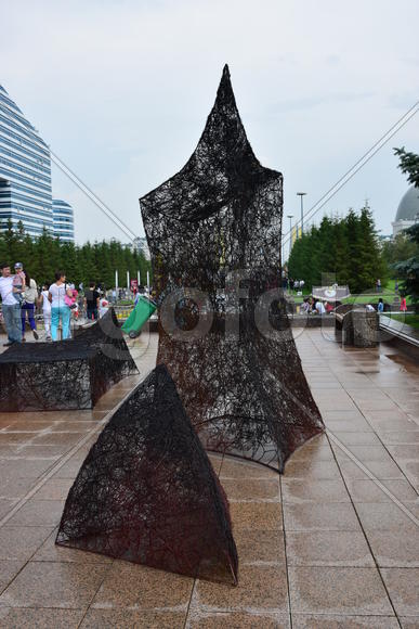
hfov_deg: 36.9
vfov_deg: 53.1
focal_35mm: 36
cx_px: 210
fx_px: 628
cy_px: 314
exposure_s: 1/125
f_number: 9
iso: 100
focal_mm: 24
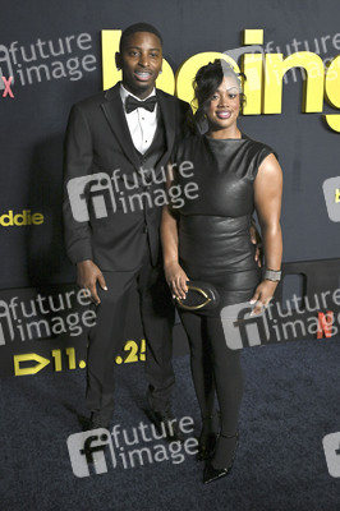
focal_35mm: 39
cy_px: 256
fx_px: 553
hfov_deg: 34.2
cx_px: 170
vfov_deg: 49.6
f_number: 6.3
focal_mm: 39
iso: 2000
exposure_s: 1/320
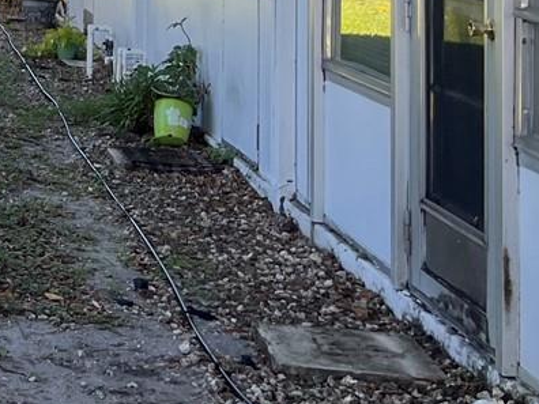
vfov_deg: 13.2
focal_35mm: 105
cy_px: -222
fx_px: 1635
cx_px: -363
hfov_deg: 16.4
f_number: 1.6
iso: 50
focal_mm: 5.1
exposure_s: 1/418
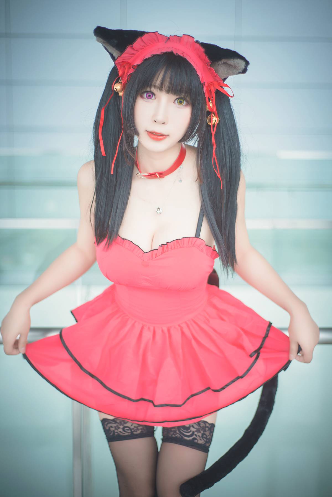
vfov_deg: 39.6
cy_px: 248
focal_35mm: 50
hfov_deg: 27.0
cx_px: 166
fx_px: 691
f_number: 1.8
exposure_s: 1/125
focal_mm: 50
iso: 100
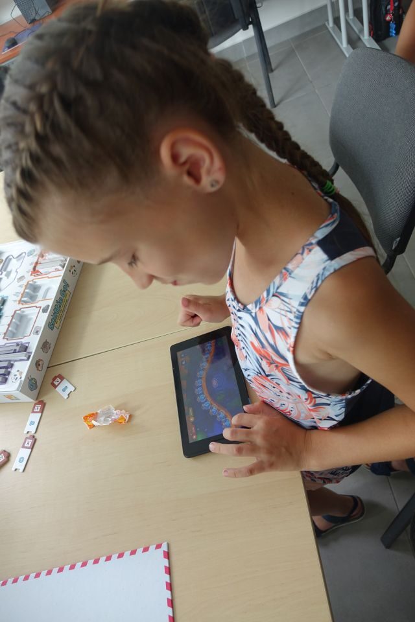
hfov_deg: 53.1
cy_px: 311
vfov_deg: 73.7
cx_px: 208
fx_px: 415
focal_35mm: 24
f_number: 2.8
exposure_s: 1/50
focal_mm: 8.8
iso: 125
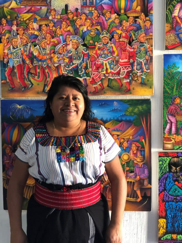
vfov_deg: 33.8
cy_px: 122
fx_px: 400
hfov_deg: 25.7
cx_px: 91
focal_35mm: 57
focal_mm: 6.6
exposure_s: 1/30
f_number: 2.8
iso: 200
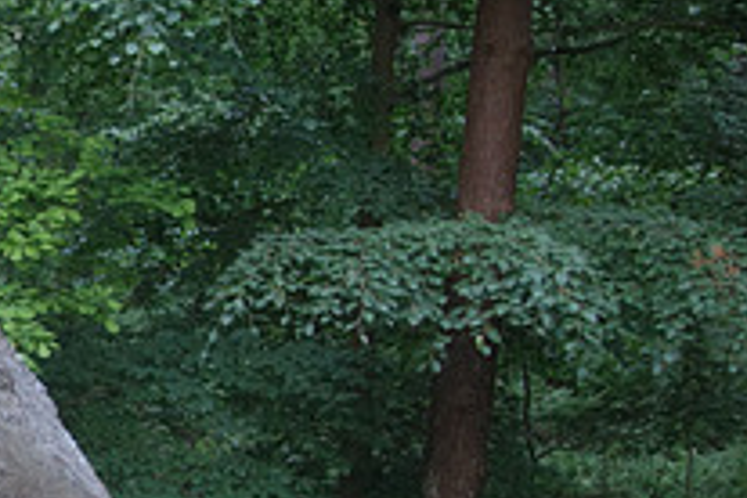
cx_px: -527
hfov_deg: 16.9
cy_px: 392
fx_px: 2137
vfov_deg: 13.2
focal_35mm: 103
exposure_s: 1/30
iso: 320
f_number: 2.5
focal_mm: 10.4
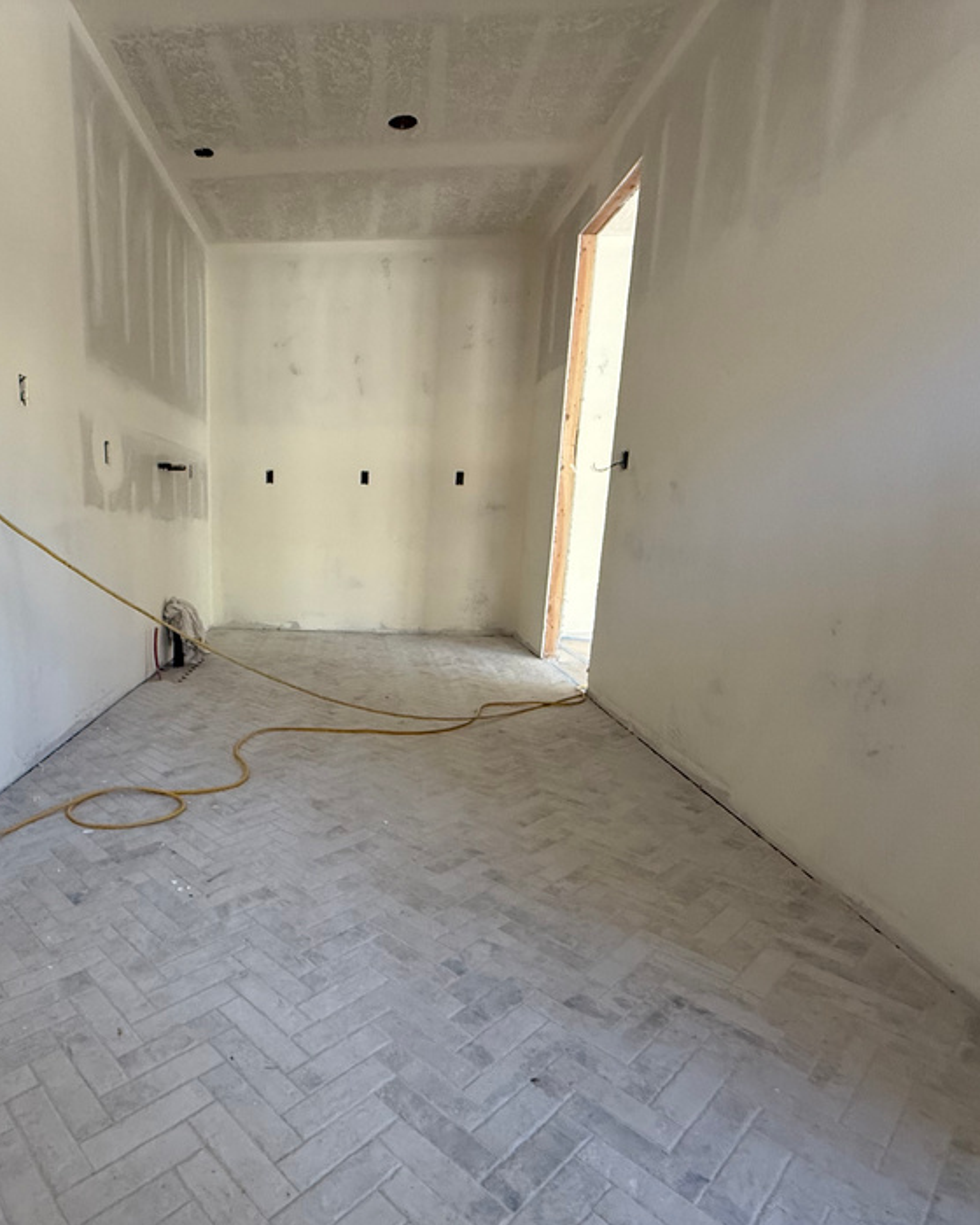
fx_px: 725
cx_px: 296
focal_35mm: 20
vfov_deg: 80.2
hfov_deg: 65.5
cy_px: 668
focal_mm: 2.22
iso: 250
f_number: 2.2
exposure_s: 1/99
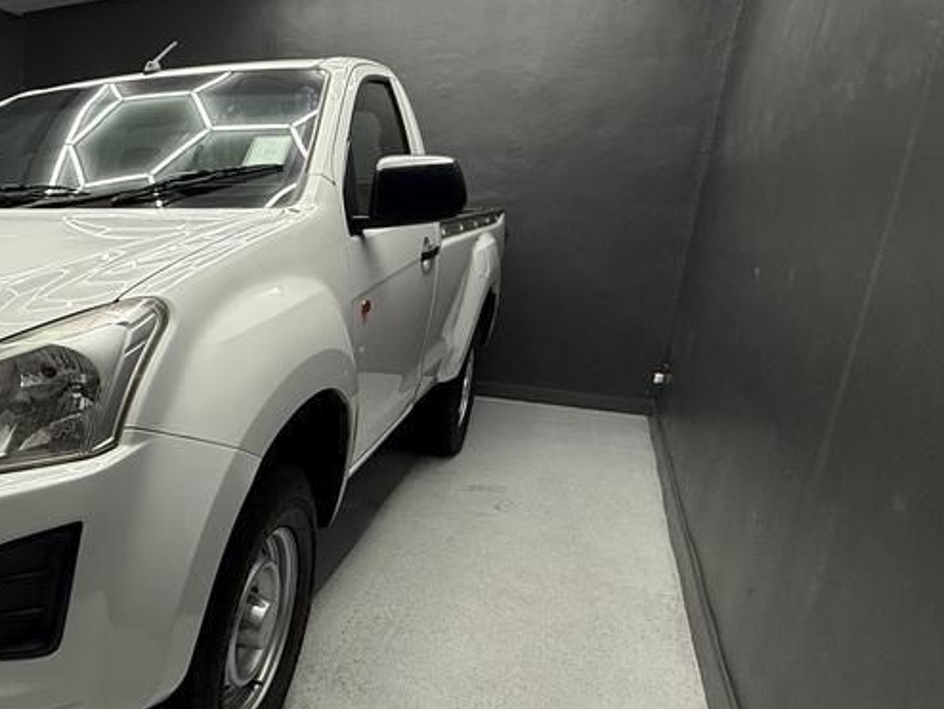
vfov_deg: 48.0
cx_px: 2
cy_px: 420
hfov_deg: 50.1
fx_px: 791
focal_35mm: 29
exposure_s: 1/100
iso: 64
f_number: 2.2
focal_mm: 2.22
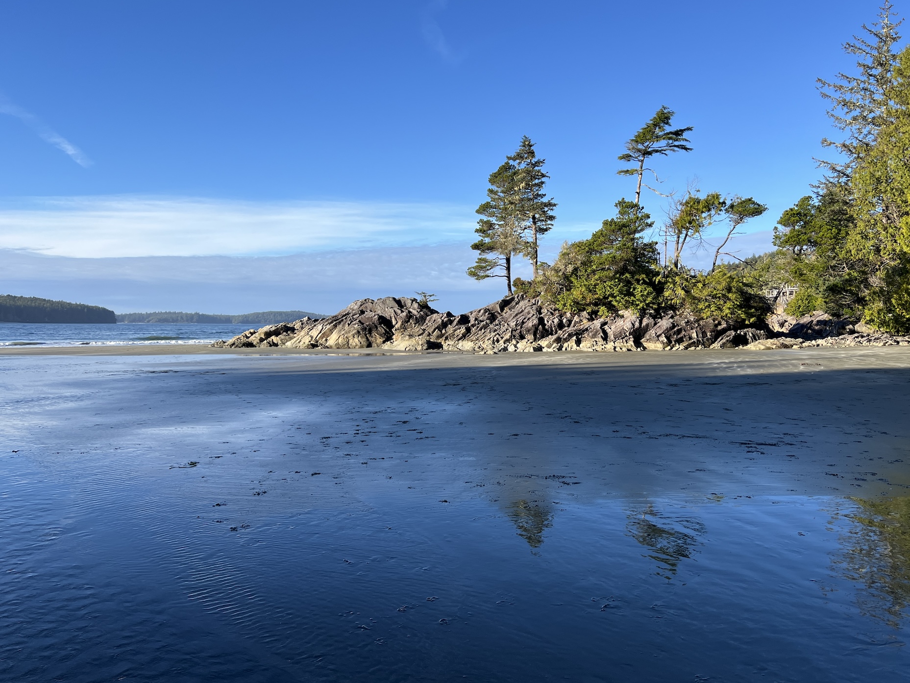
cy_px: 326
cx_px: 467
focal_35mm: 28
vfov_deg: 49.7
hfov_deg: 63.4
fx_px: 736
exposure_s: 1/3257
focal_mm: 5.7
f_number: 1.5
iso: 50
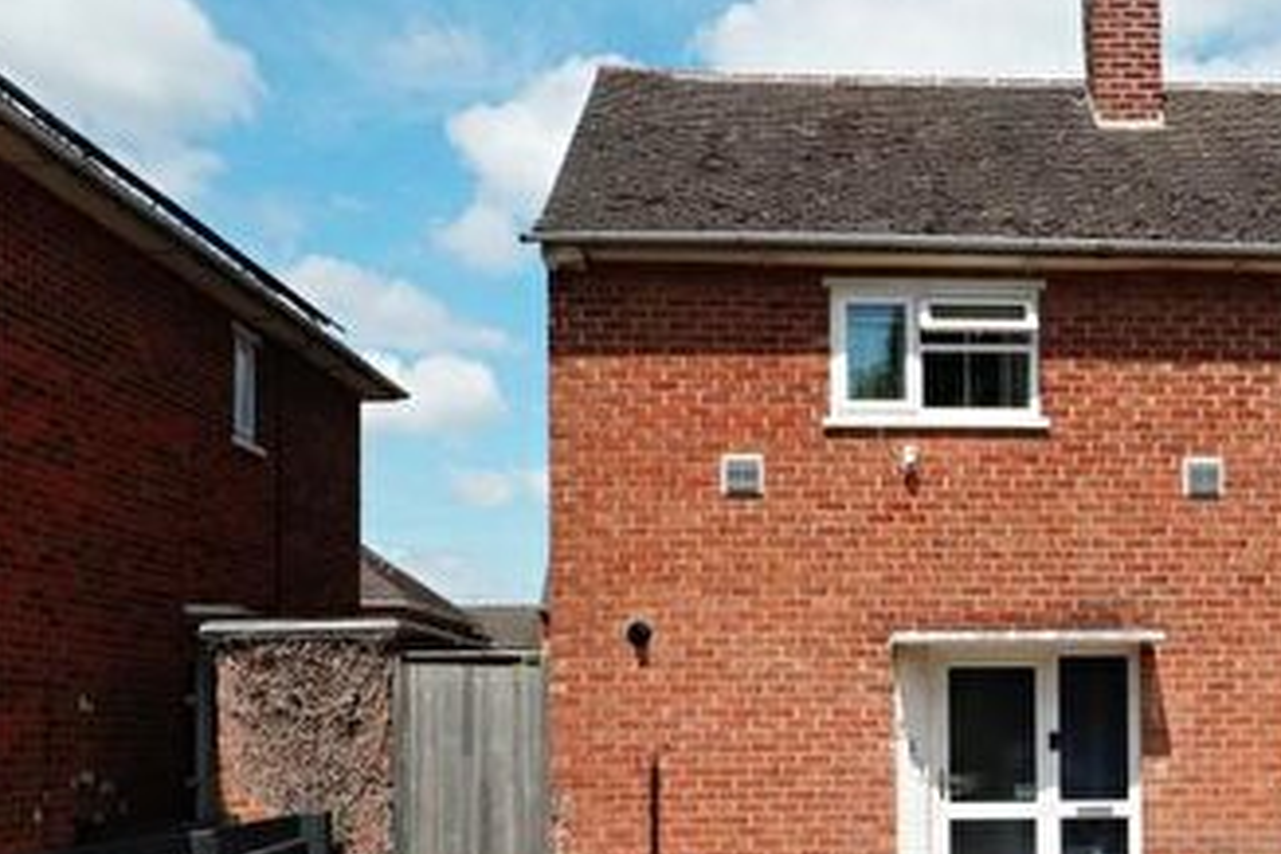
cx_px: 944
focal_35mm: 45
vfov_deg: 29.1
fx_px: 1601
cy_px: 701
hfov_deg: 42.4
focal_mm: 14
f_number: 11
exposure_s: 1/4000
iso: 3200
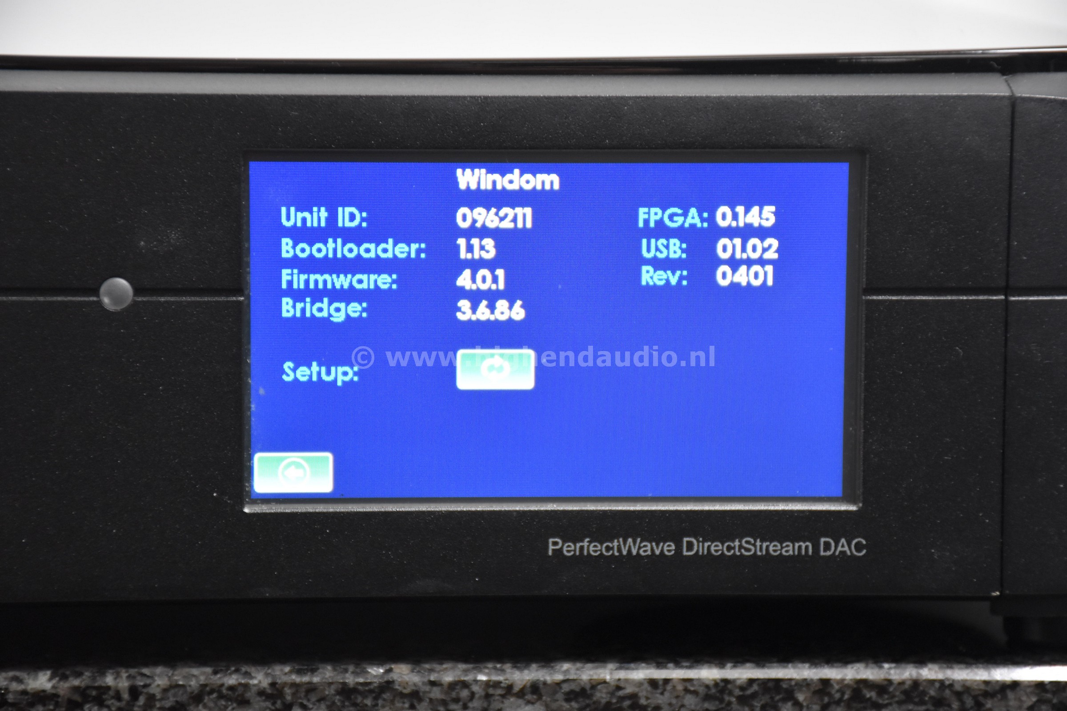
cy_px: 356
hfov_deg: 14.4
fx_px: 4223
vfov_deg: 9.6
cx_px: 534
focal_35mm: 142
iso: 1800
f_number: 5.3
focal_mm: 95
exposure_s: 1/60
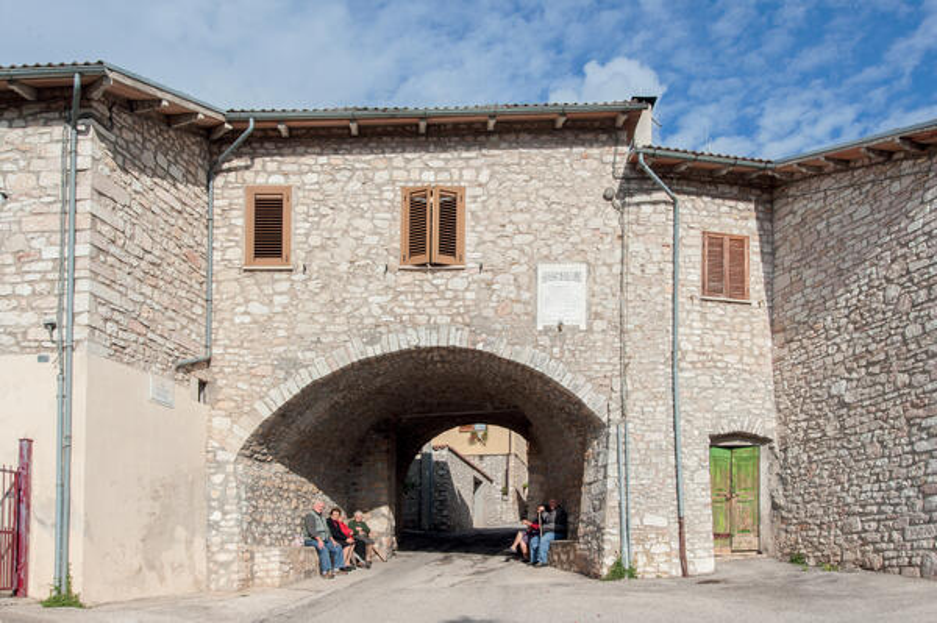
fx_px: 832
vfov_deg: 41.0
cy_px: 312
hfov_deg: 58.8
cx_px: 468
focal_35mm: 32
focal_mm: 32
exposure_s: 1/800
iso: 800
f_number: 14
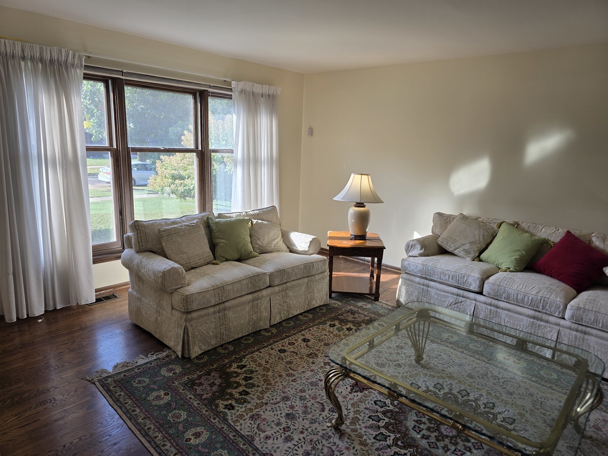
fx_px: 404
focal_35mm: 23
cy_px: 228
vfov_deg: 58.9
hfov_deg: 73.9
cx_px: 304
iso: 25
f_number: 1.7
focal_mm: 6.3
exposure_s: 1/120
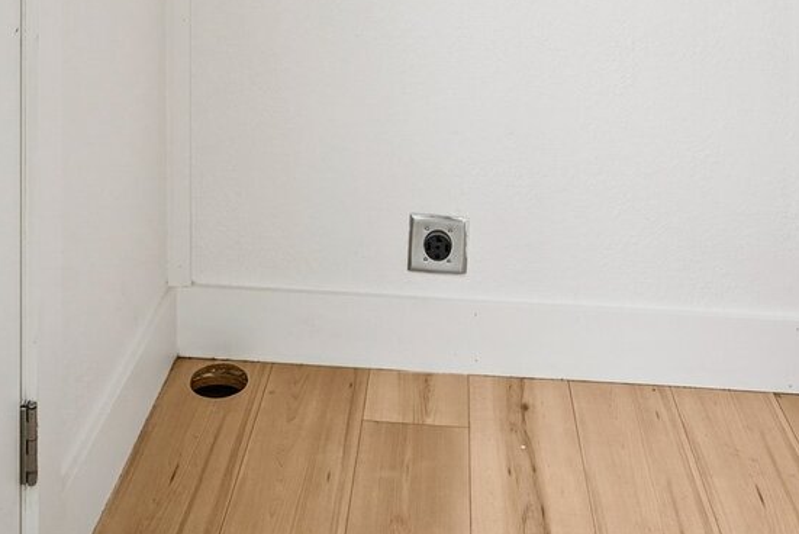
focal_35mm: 48
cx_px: 357
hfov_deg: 40.7
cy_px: -235
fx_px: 1076
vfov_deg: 23.2
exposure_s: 1/40
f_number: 8
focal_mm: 16.5
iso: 100
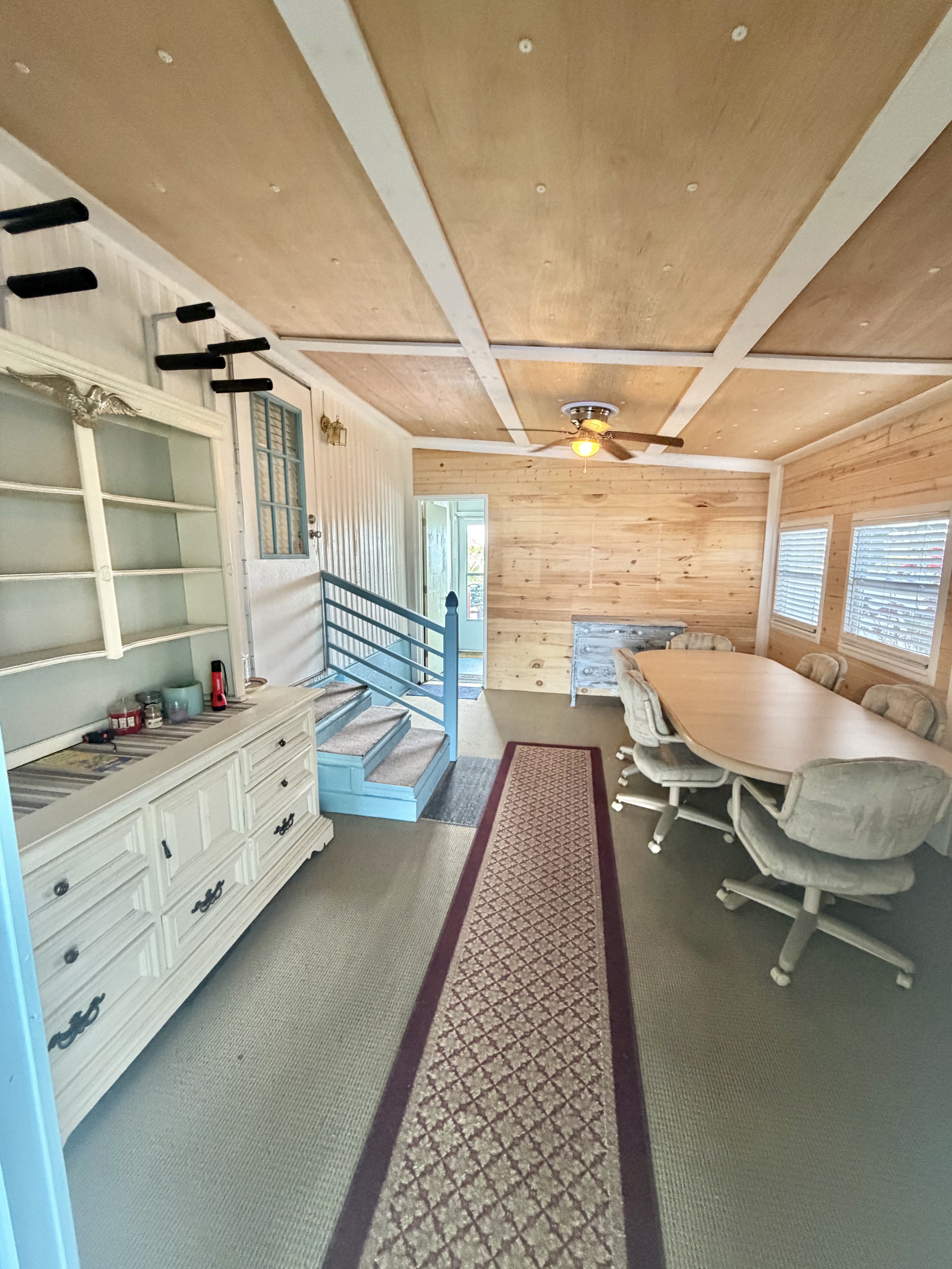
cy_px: 634
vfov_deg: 102.1
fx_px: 513
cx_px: 476
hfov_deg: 85.7
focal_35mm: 14
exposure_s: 1/60
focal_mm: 2.22
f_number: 2.2
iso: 500
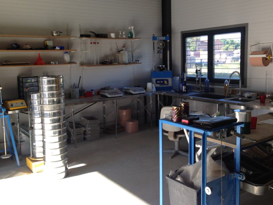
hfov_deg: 48.9
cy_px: 90
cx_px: 144
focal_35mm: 38
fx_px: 300
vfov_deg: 37.7
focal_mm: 4.12
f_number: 2.4
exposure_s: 1/126
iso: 50
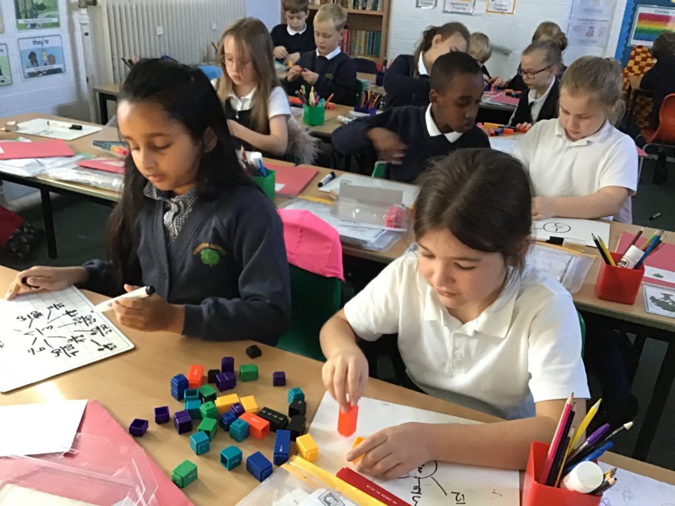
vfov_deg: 45.4
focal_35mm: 31
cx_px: 338
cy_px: 253
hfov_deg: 58.4
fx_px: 604
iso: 250
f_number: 2.4
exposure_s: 1/25
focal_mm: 3.3
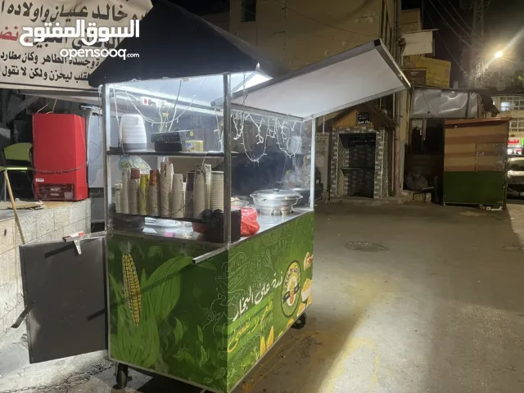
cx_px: 262
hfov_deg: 69.4
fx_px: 378
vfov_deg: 54.9
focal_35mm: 25
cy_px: 196
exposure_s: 1/40
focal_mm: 5.1
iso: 500
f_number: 1.6
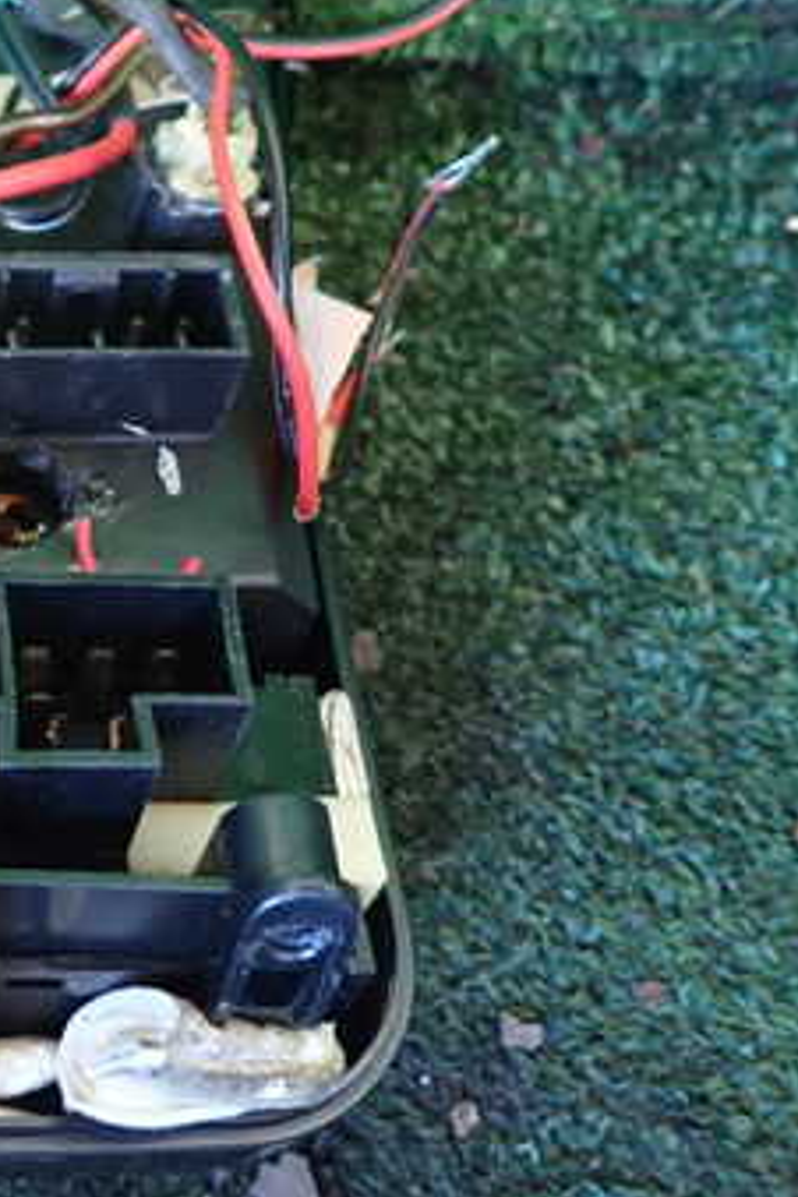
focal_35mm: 46
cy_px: 526
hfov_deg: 27.3
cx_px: -32
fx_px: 1529
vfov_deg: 42.7
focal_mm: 4.5
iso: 800
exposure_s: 1/30
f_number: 2
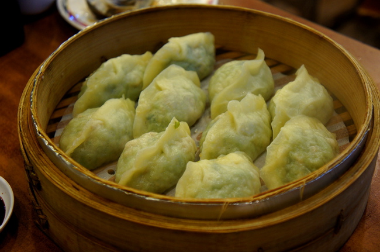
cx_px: 190
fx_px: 695
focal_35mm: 66
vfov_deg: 20.5
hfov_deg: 30.6
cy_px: 126
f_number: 5
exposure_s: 1/30
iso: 400
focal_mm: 44
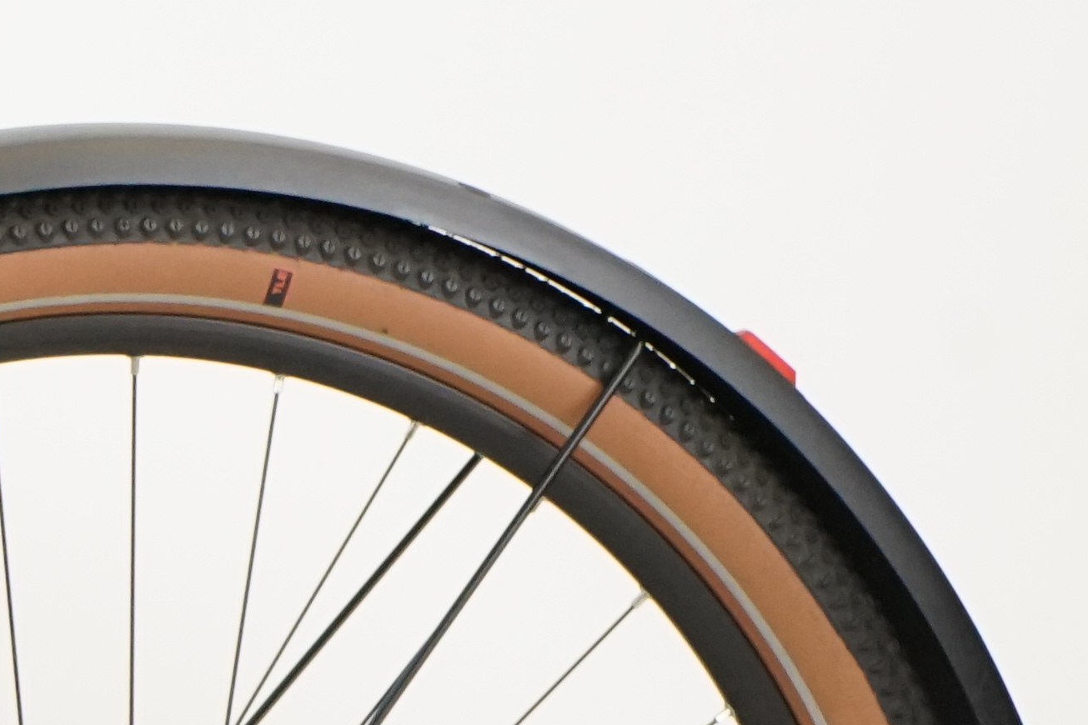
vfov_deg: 4.8
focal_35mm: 285
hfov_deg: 6.9
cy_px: 407
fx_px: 8613
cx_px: -1401
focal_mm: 62
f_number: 5.6
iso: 2000
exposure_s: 1/200
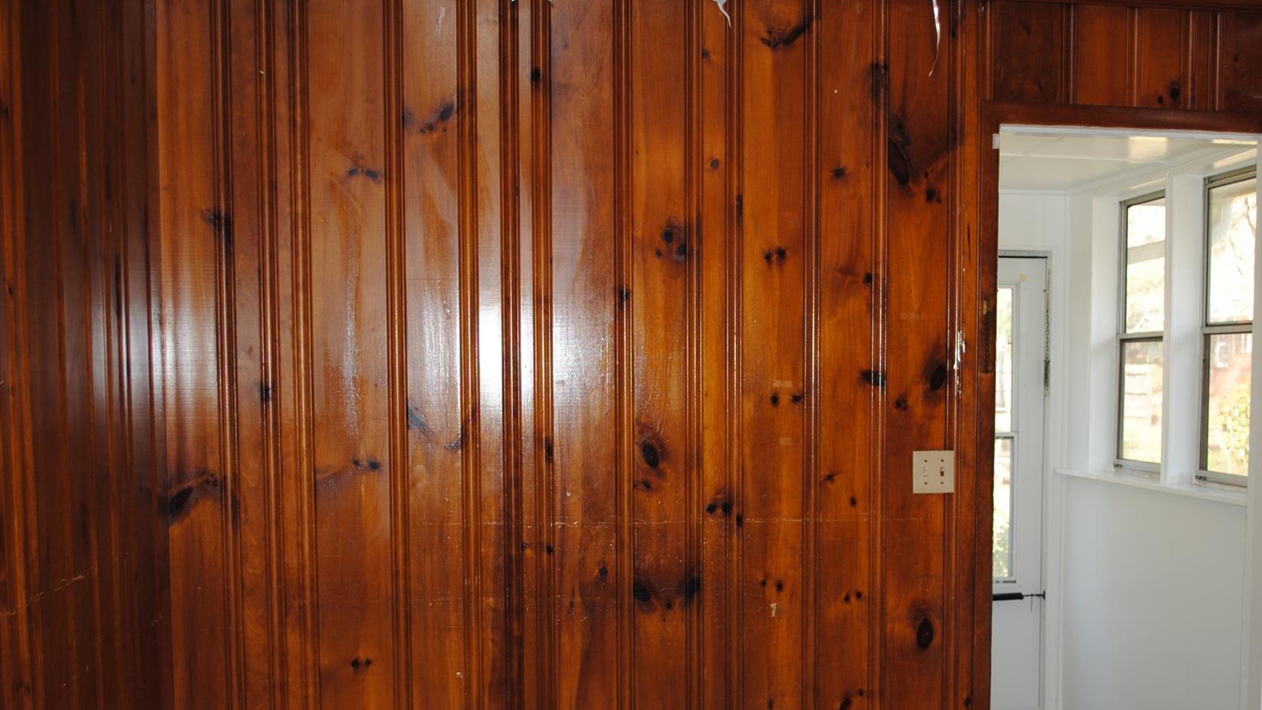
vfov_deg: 24.7
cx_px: 797
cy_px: 518
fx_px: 1606
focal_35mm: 48
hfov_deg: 42.5
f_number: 4
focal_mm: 24
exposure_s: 1/60
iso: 200
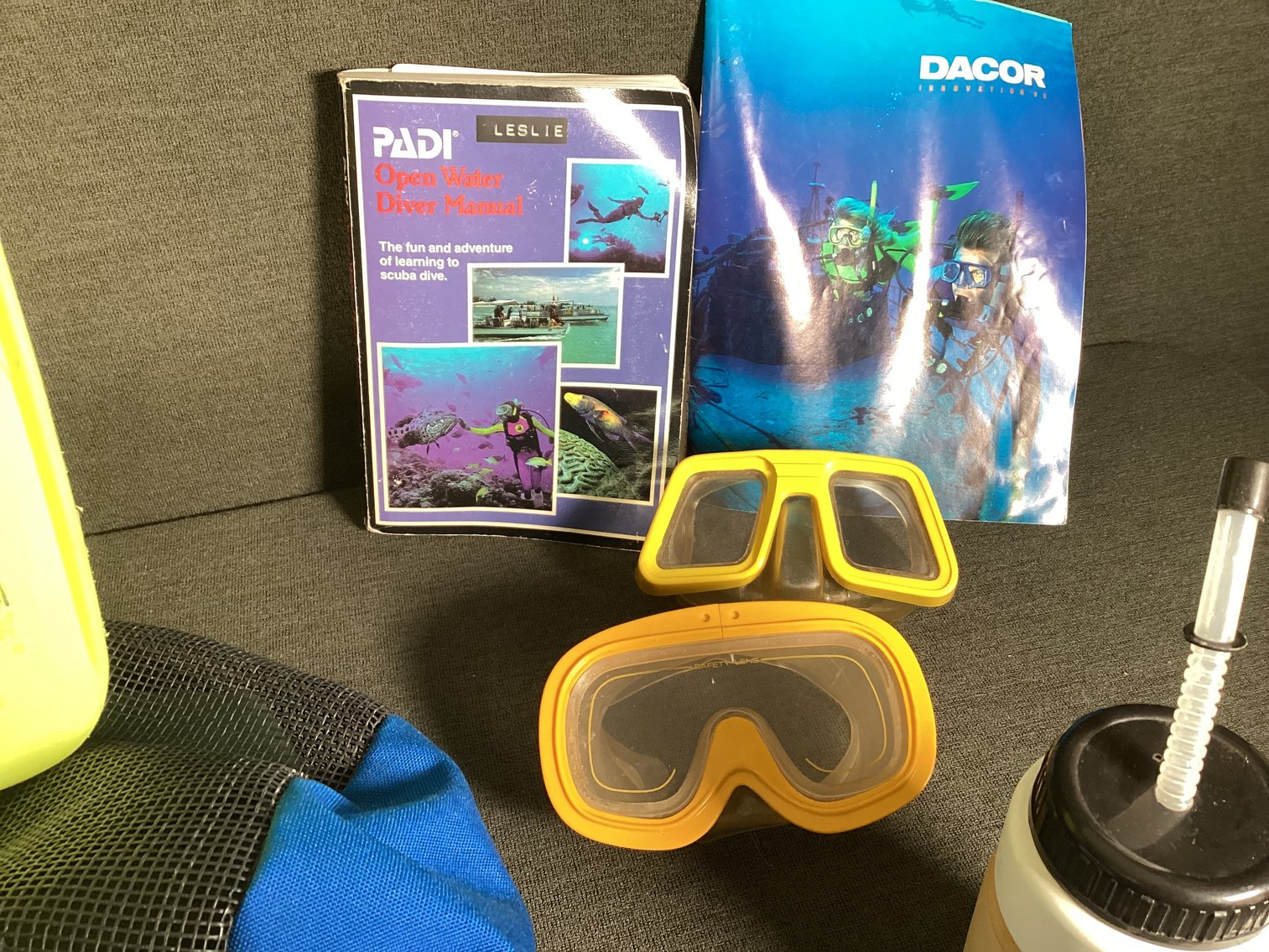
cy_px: 476
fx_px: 1137
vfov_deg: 45.4
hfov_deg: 58.3
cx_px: 634
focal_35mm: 31
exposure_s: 1/60
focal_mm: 3.3
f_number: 2.4
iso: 125
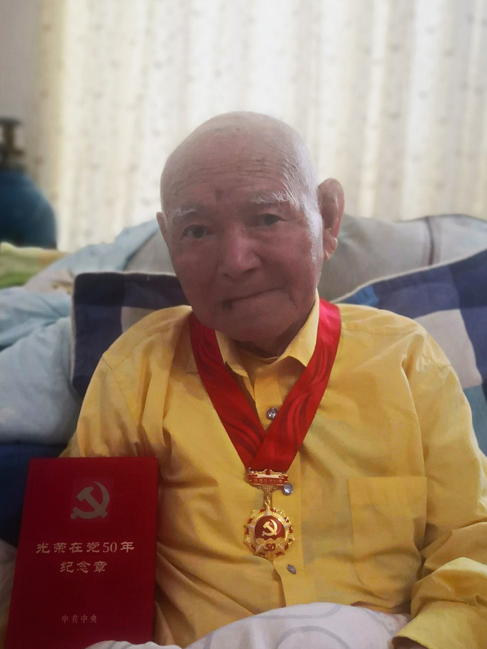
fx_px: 638
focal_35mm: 34
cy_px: 289
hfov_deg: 41.8
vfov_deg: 53.8
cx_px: 224
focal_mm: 3.95
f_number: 1.6
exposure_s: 1/33.3
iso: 200
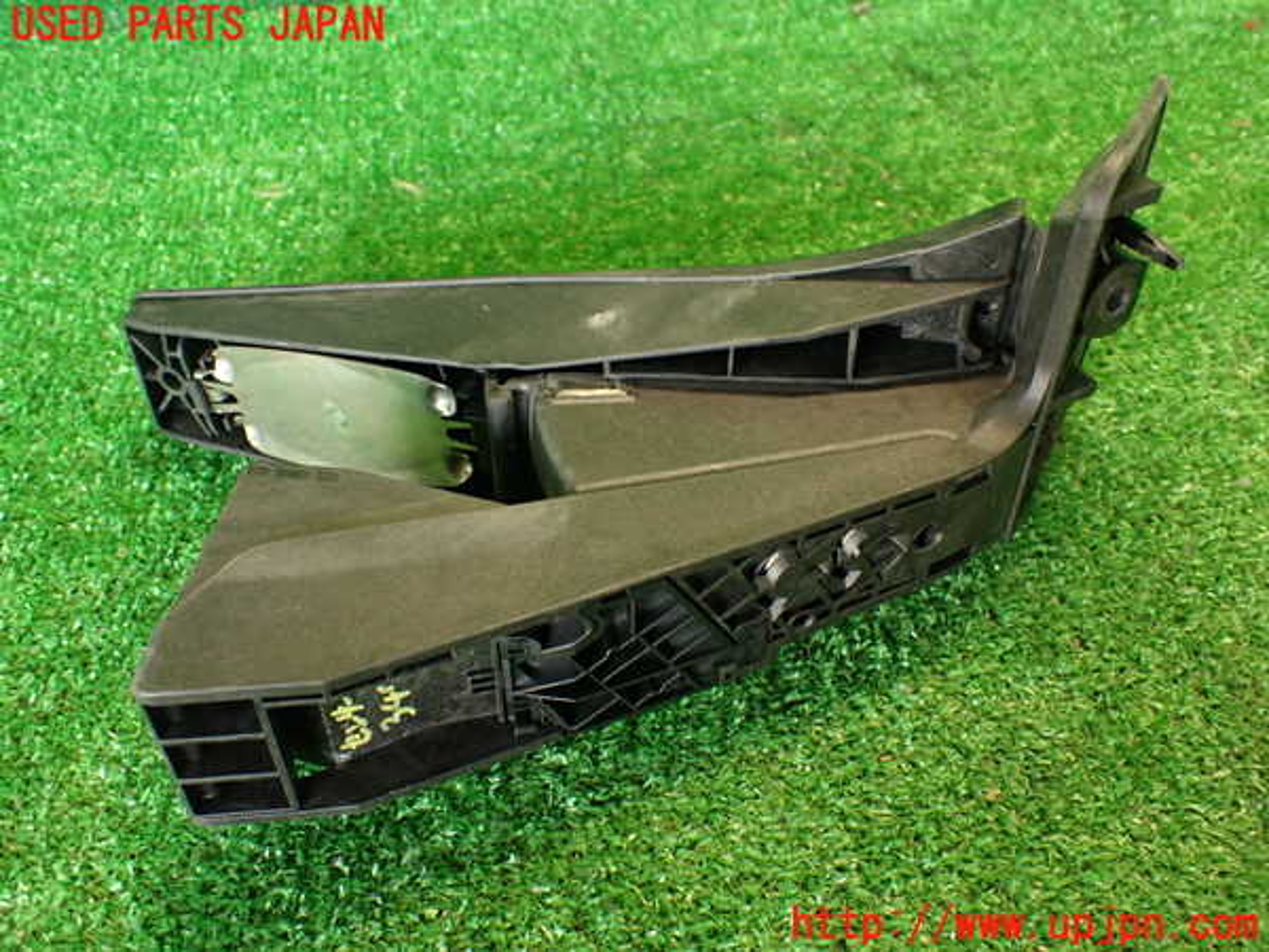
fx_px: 1173
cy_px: 476
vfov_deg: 44.2
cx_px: 634
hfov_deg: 56.8
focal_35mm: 32
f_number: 2.4
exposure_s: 1/30
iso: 400
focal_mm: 5.79
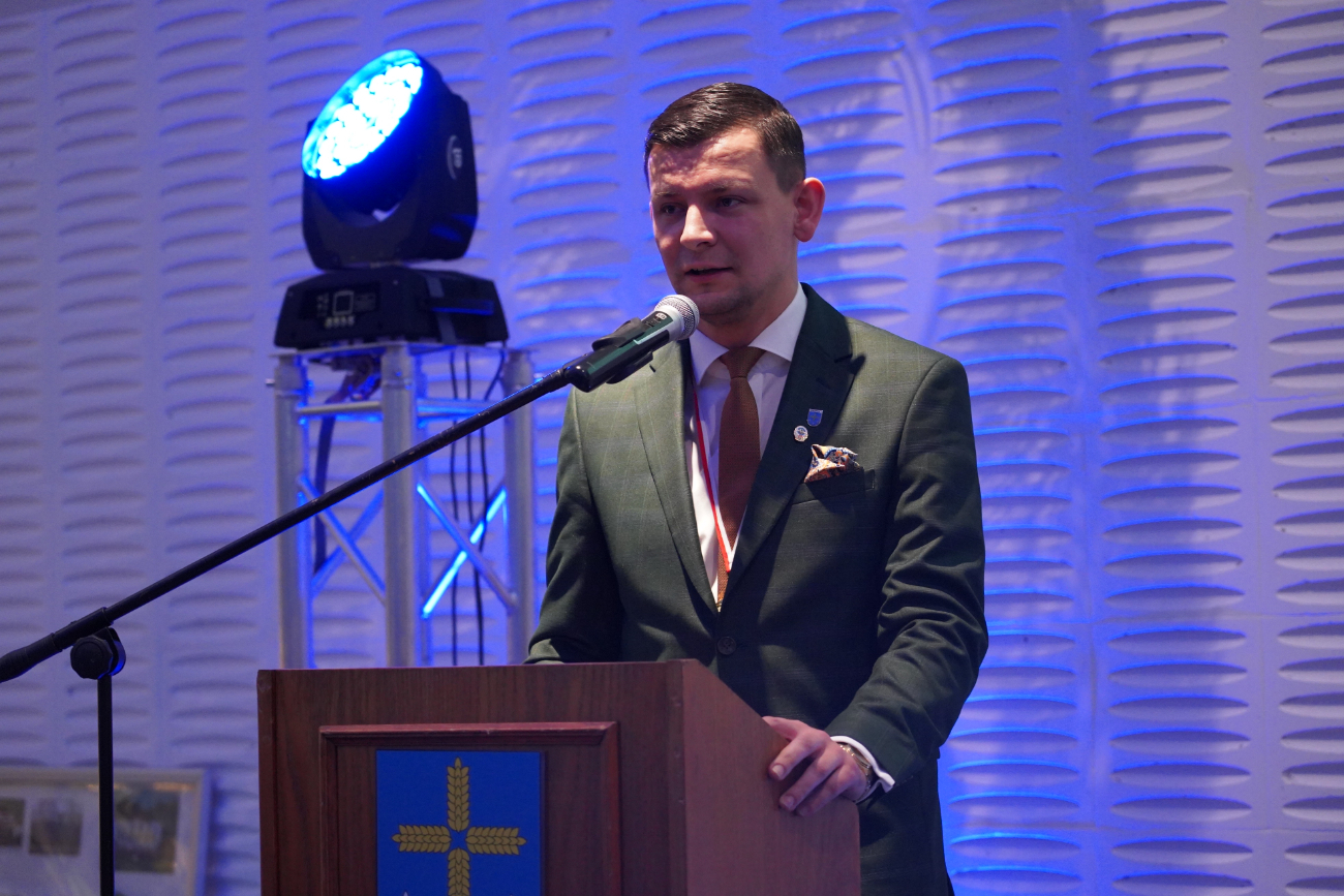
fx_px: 3920
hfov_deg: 19.5
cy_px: 448
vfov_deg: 13.0
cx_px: 672
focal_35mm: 105
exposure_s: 1/160
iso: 6400
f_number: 4
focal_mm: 105
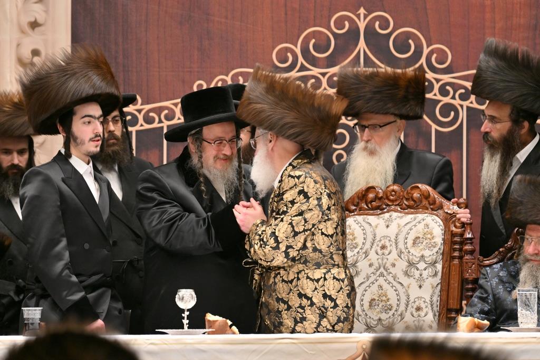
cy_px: 180
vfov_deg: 4.6
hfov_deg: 6.9
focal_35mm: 300
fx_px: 4498
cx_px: 270
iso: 320
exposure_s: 1/400
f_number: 2.8
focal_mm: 200
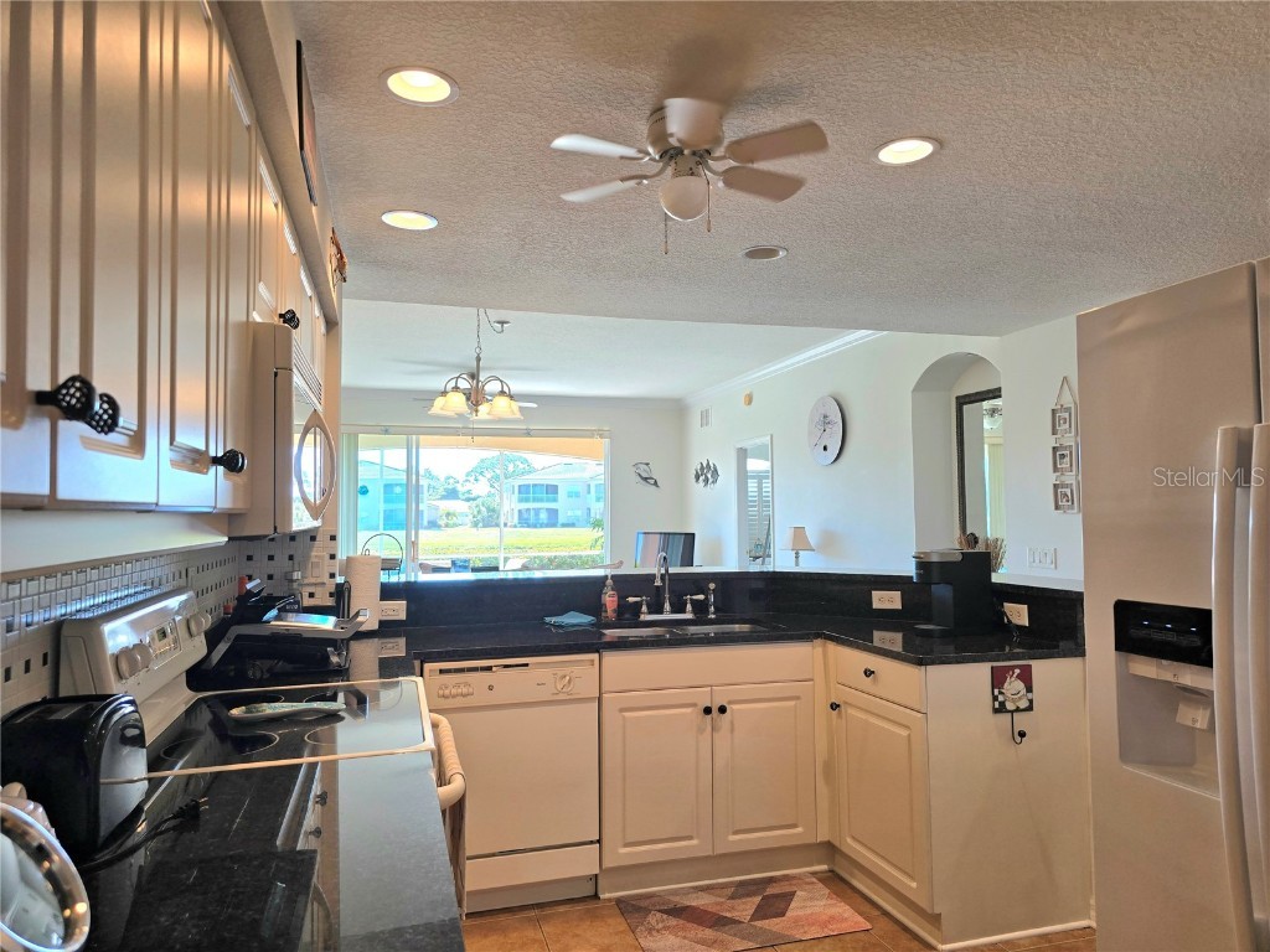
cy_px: 476
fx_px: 844
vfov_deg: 58.9
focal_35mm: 23
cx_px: 635
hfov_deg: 73.9
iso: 50
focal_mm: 6.3
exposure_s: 1/120
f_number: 1.7
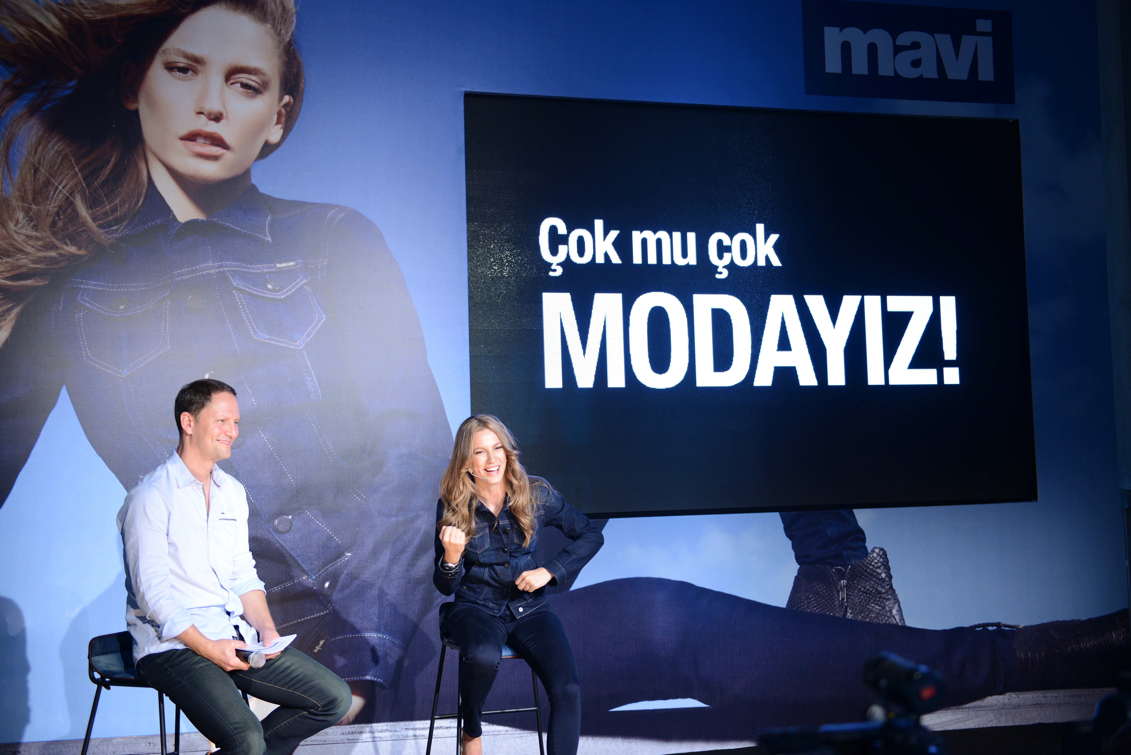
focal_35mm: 48
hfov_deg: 41.1
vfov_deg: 28.1
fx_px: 1508
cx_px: 566
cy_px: 378
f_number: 2.8
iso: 500
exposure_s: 1/160
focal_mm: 48
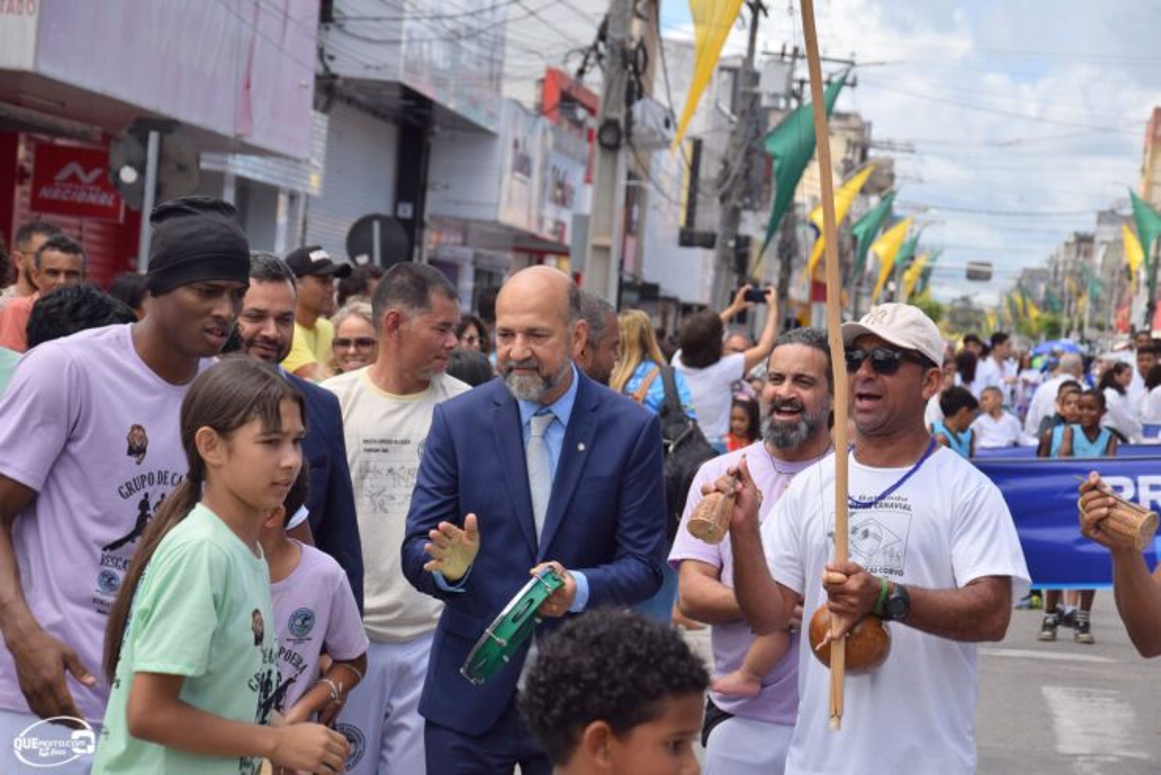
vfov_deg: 11.4
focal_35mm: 120
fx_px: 3870
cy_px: 388
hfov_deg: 17.1
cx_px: 580
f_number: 7.1
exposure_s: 1/800
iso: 200
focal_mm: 80
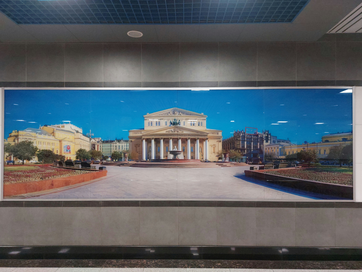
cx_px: 181
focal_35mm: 24
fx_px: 251
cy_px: 136
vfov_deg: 56.8
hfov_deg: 71.6
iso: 320
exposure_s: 1/50
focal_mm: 5.23
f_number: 1.8
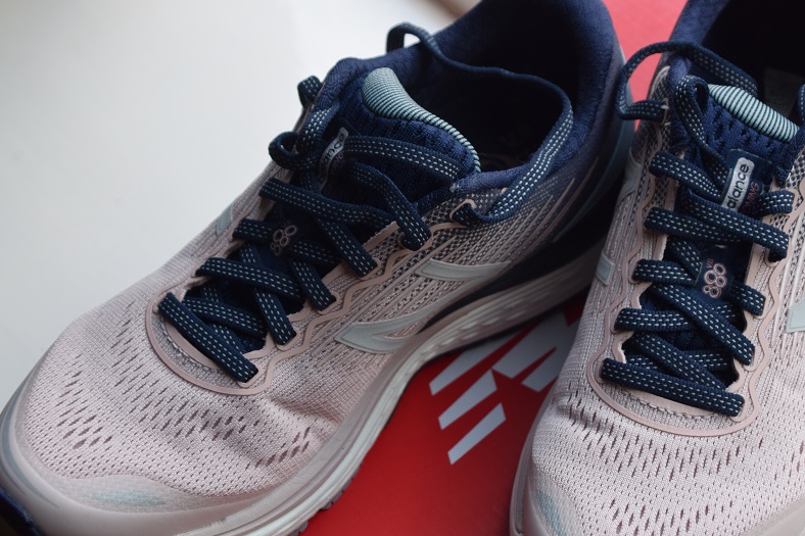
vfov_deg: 15.9
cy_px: 303
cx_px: 489
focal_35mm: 86
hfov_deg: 23.7
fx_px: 1914
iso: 400
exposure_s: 1/125
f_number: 6.3
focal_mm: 45
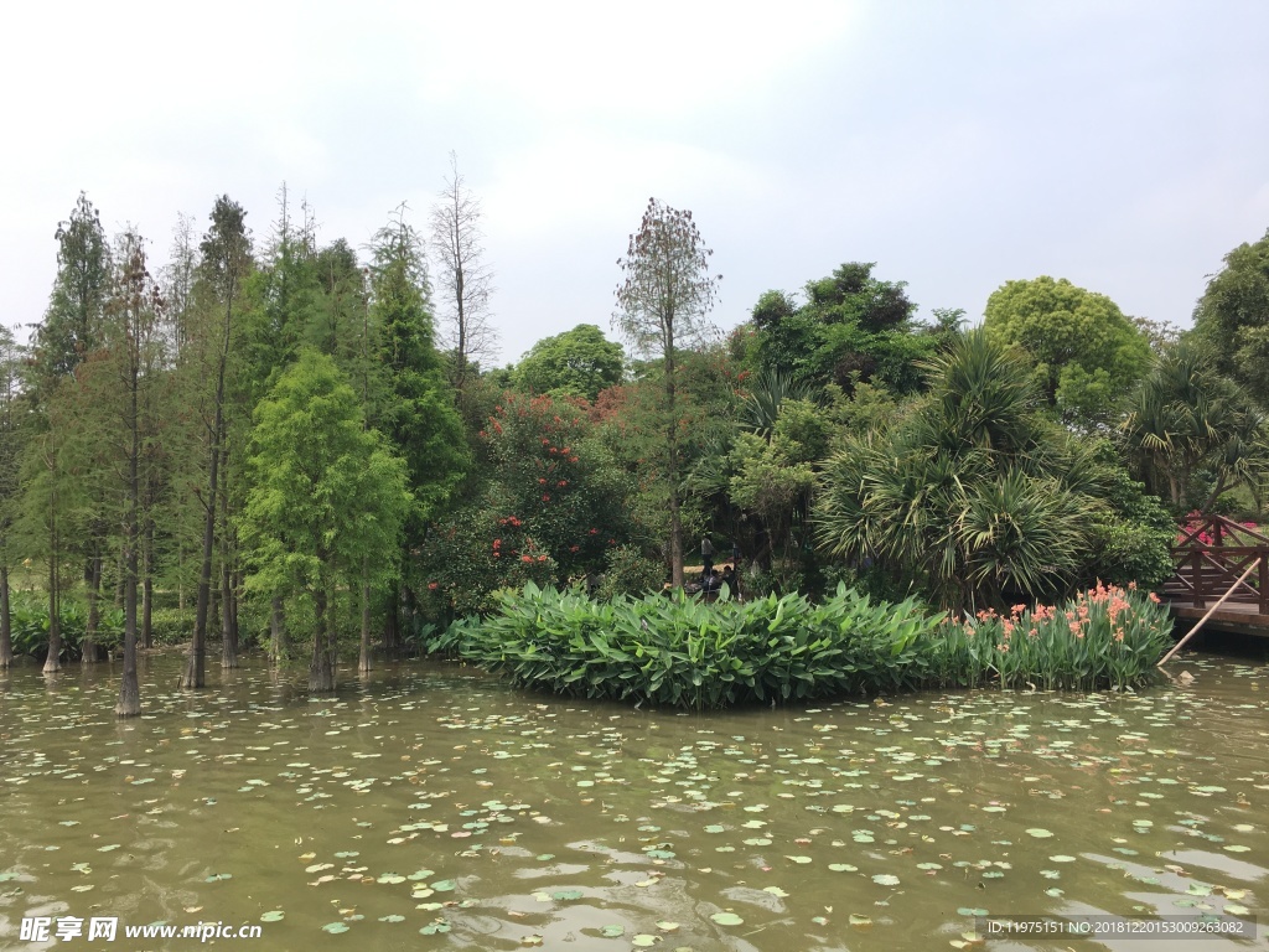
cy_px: 476
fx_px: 1063
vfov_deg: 48.2
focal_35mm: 29
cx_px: 634
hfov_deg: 61.7
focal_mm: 4.15
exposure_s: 1/927
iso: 25
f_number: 2.2
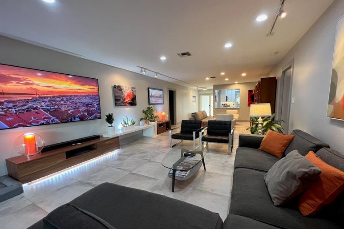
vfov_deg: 81.0
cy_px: 124
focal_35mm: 14
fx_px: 134
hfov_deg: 104.3
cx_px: 170
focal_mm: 1.57
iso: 160
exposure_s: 1/60
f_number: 1.8
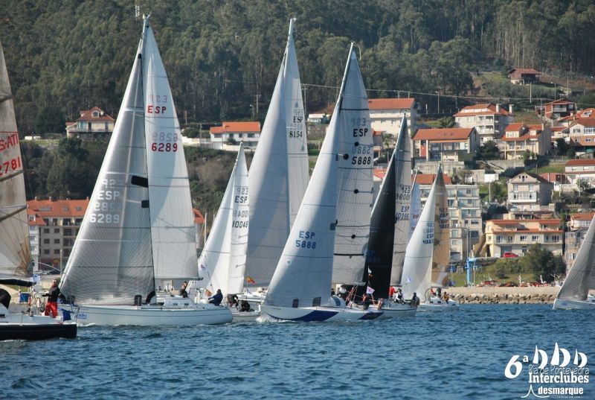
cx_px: 298
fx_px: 3602
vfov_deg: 6.3
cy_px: 200
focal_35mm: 218
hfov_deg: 9.4
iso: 400
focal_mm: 145
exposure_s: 1/2000
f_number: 5.6
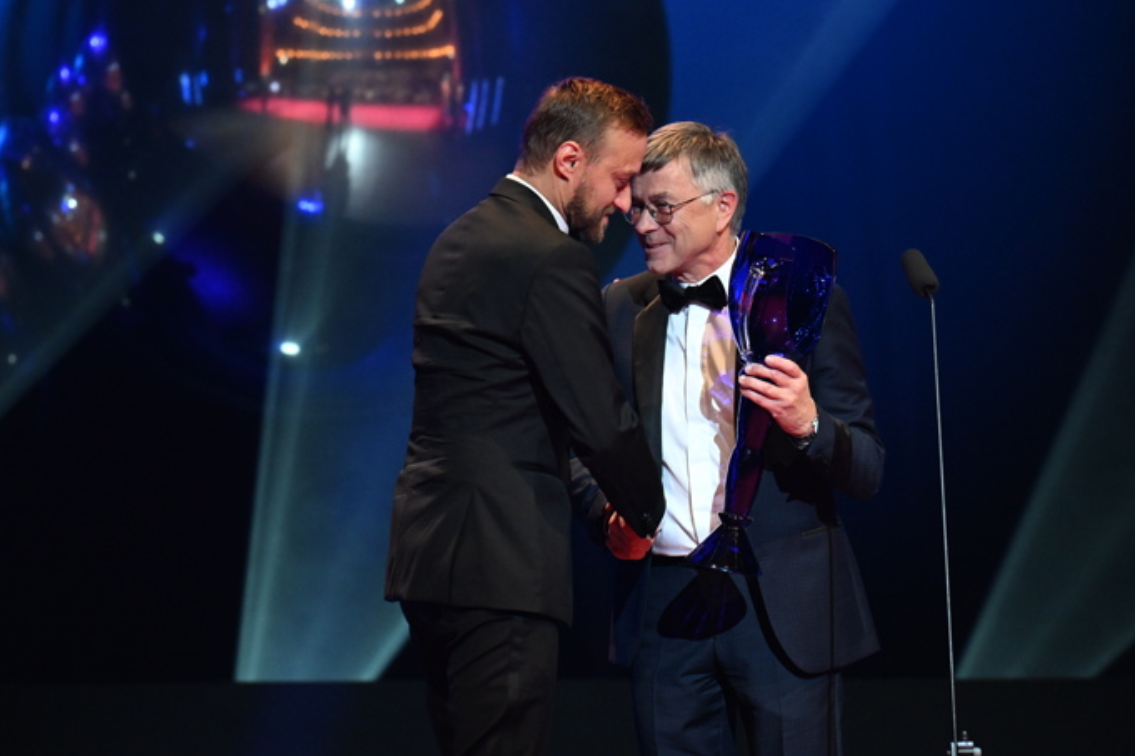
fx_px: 9584
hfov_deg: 6.8
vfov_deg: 4.5
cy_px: 376
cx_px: 570
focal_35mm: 304
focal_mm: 200
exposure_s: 1/200
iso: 3200
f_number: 3.5
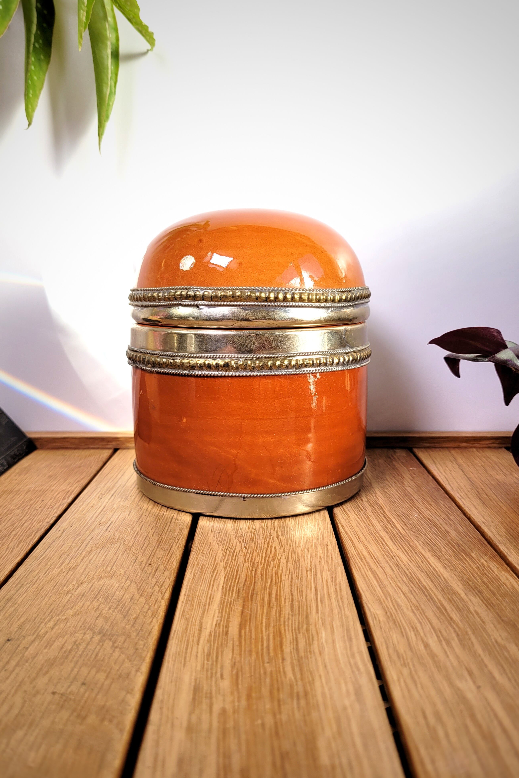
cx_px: 250
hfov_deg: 46.4
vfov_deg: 65.5
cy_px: 377
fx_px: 605
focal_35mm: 28
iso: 40
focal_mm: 5.4
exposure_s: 1/1314
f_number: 1.8
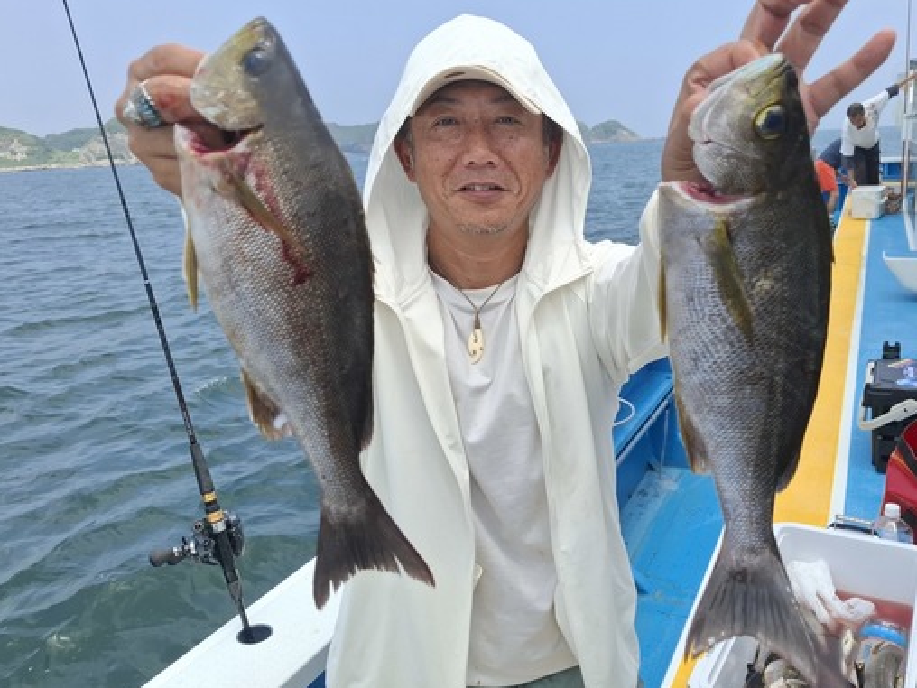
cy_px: 305
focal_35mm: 29
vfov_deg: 48.1
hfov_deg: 61.2
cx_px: 542
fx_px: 768
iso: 50
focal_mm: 5.54
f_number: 1.8
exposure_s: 1/1681
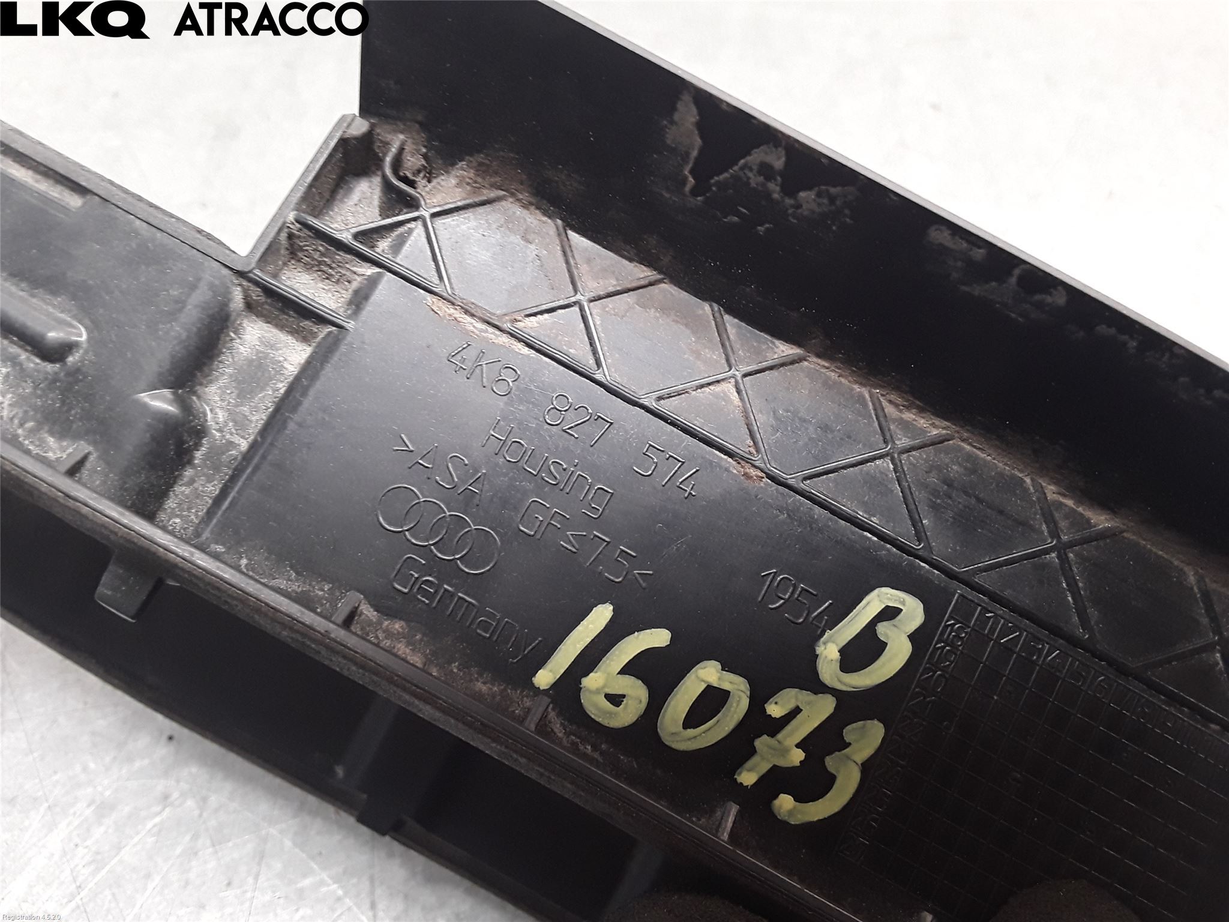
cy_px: 461
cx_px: 614
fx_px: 994
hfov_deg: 63.4
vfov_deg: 49.7
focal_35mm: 28
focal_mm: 2.91
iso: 100
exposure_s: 1/33
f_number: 1.9
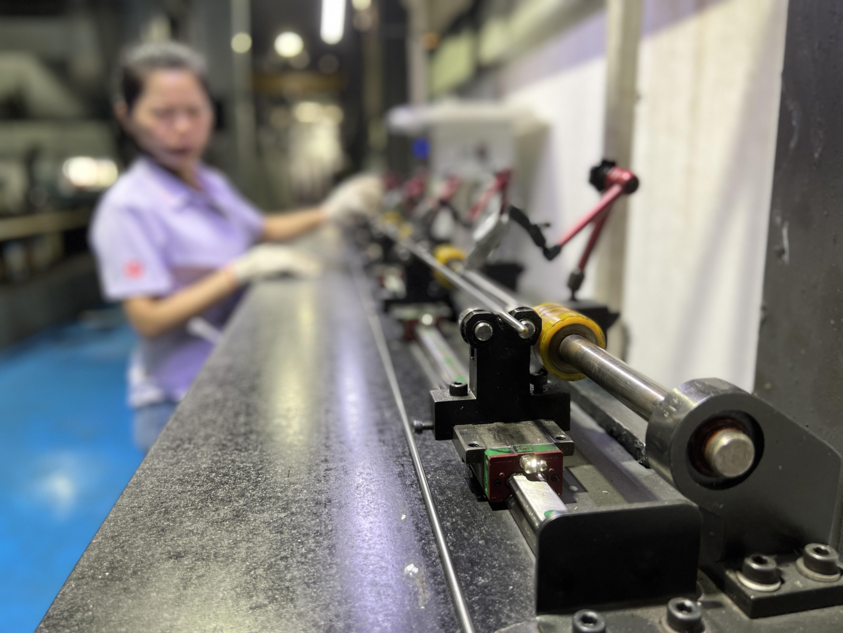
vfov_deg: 53.1
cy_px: 316
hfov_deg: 67.3
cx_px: 422
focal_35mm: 26
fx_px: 633
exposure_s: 1/50
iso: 100
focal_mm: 5.7
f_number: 1.5
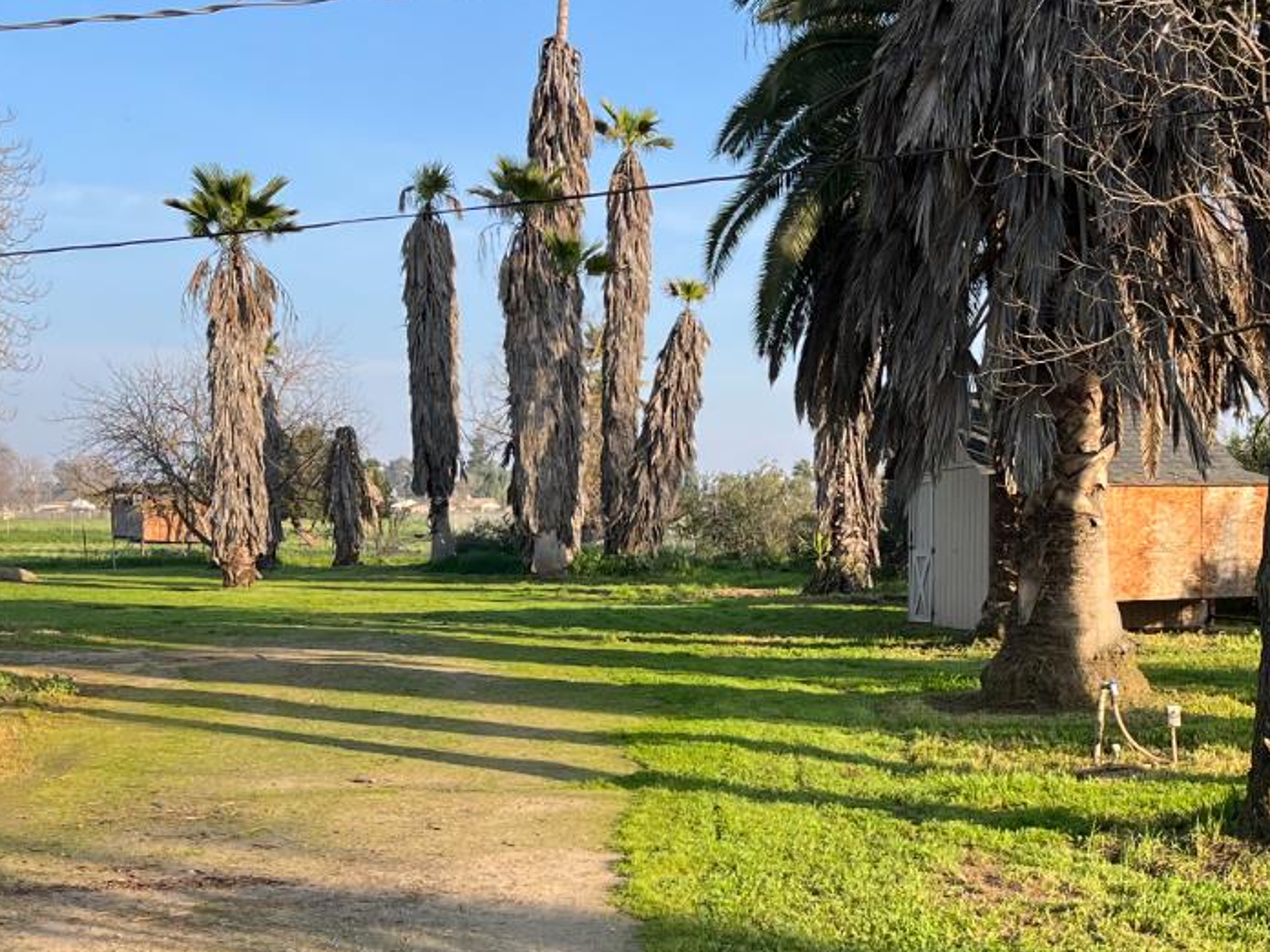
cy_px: 736
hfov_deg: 34.2
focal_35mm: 56
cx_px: 774
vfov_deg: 25.7
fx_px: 2055
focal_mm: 5.1
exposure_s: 1/1325
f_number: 1.6
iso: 50
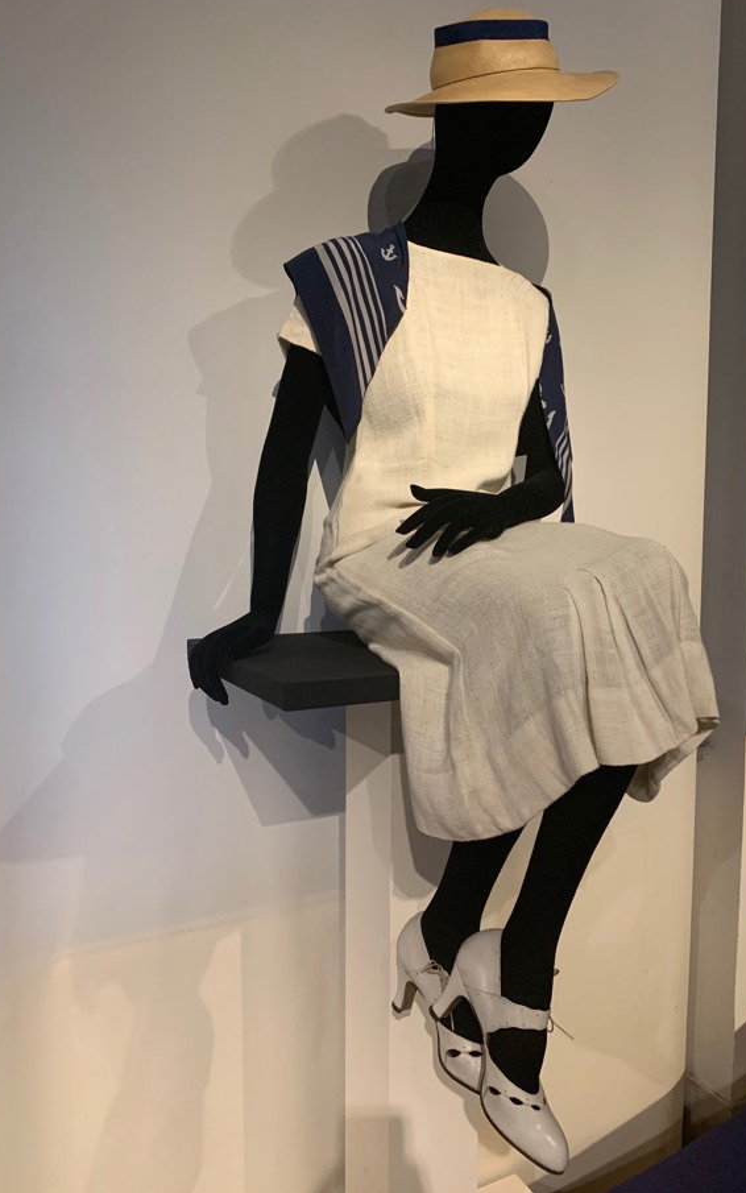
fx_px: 910
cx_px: 418
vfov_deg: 66.5
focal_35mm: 28
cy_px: 589
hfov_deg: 44.5
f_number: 1.8
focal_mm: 4.25
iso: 250
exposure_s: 1/33
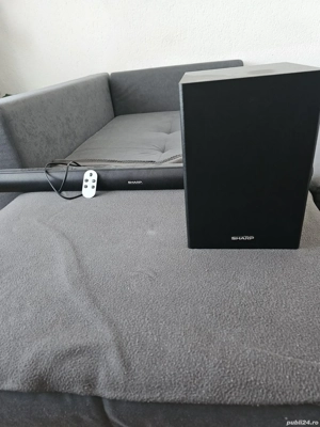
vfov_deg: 73.9
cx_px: 160
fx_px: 283
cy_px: 214
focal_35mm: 23
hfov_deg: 58.9
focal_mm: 6.3
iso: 640
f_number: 1.7
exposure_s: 1/50
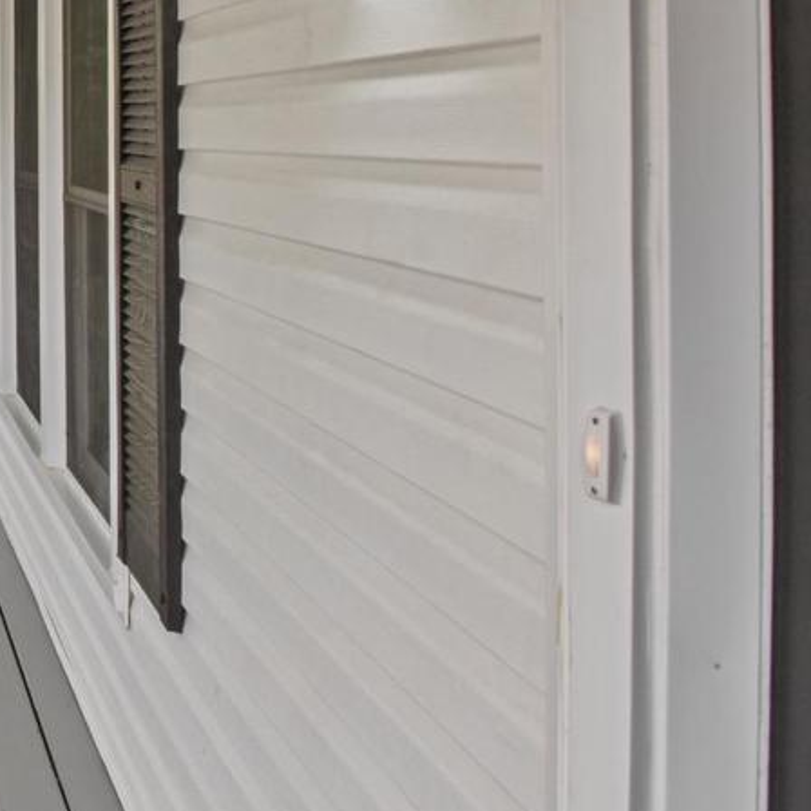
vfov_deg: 39.3
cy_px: 157
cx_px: -377
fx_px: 1087
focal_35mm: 41
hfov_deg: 28.4
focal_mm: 10
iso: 100
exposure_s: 1/2.5
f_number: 22
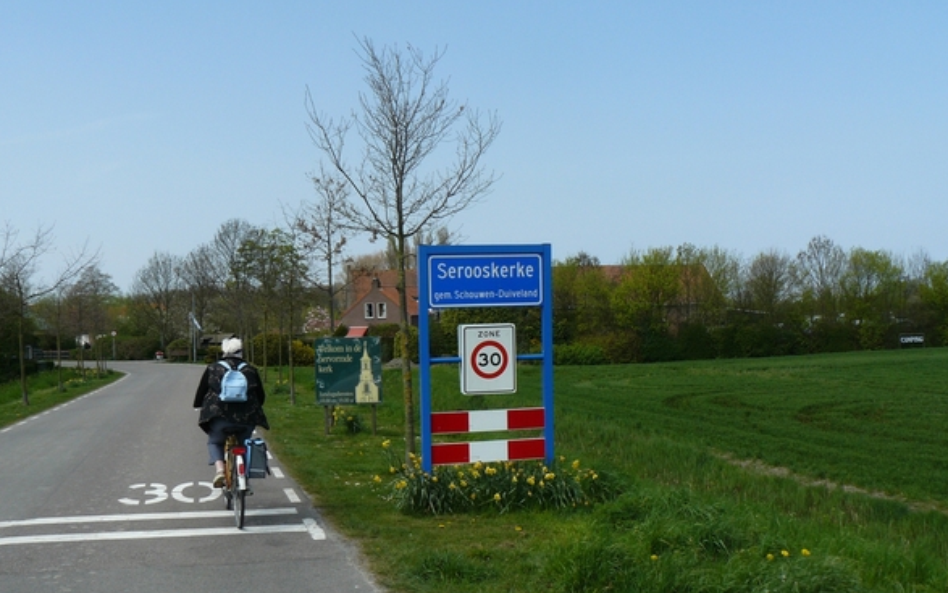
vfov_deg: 32.8
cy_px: 309
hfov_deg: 50.4
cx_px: 470
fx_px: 1008
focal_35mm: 39
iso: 100
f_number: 5.6
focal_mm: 6
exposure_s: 1/320
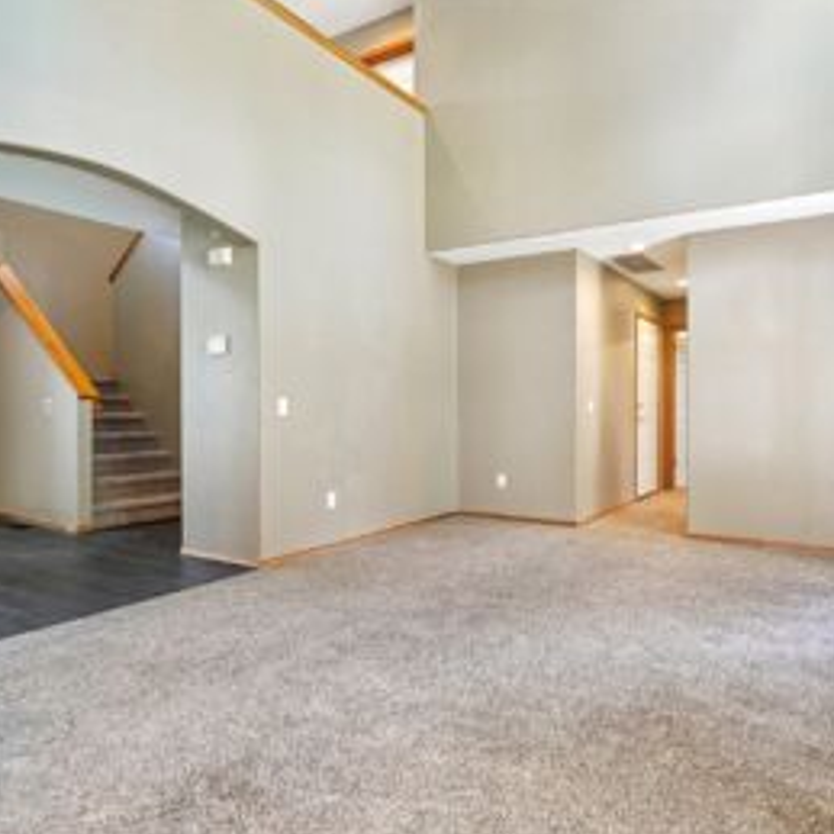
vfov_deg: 72.1
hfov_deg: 71.1
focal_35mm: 21
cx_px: 515
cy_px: 420
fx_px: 572
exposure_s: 1/15
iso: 1600
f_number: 8
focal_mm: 16
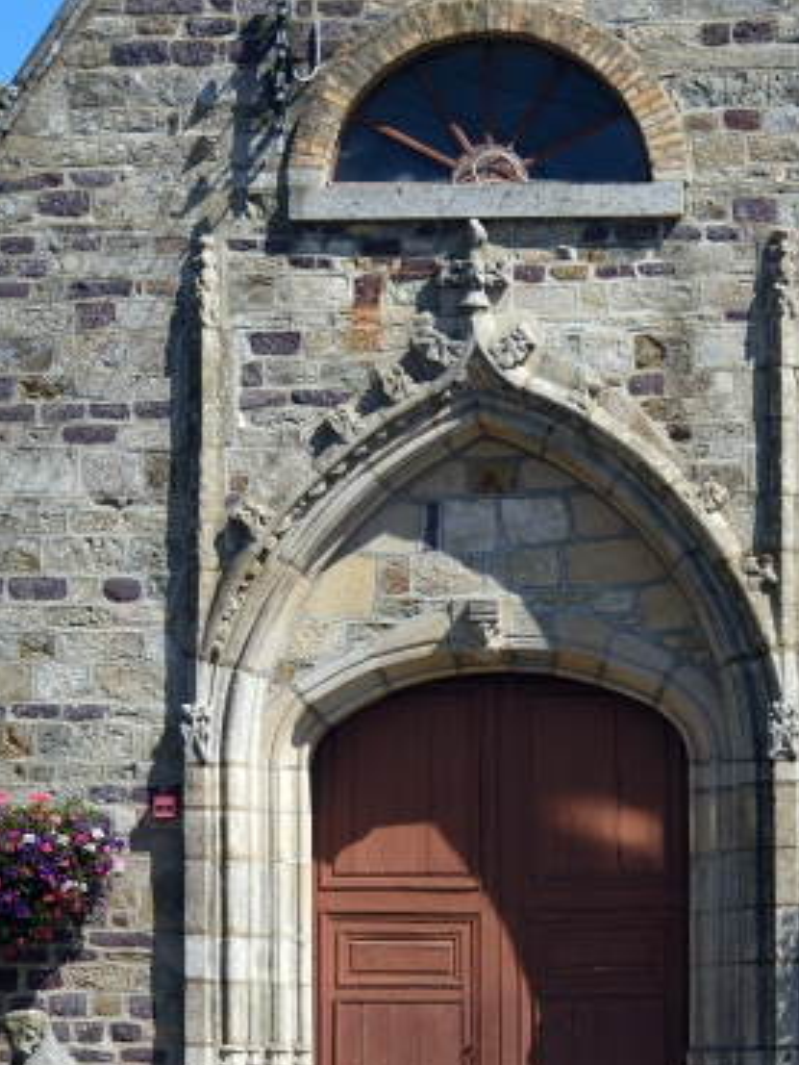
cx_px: 462
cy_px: 667
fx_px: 4306
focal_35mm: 140
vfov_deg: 14.1
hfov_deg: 10.6
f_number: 10
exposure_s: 1/320
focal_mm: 70
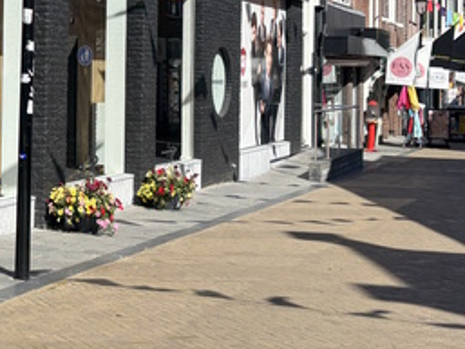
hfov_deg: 23.1
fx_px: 1089
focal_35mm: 81
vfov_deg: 18.0
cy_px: 65
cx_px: 2
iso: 50
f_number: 1.6
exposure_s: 1/3650
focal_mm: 5.96
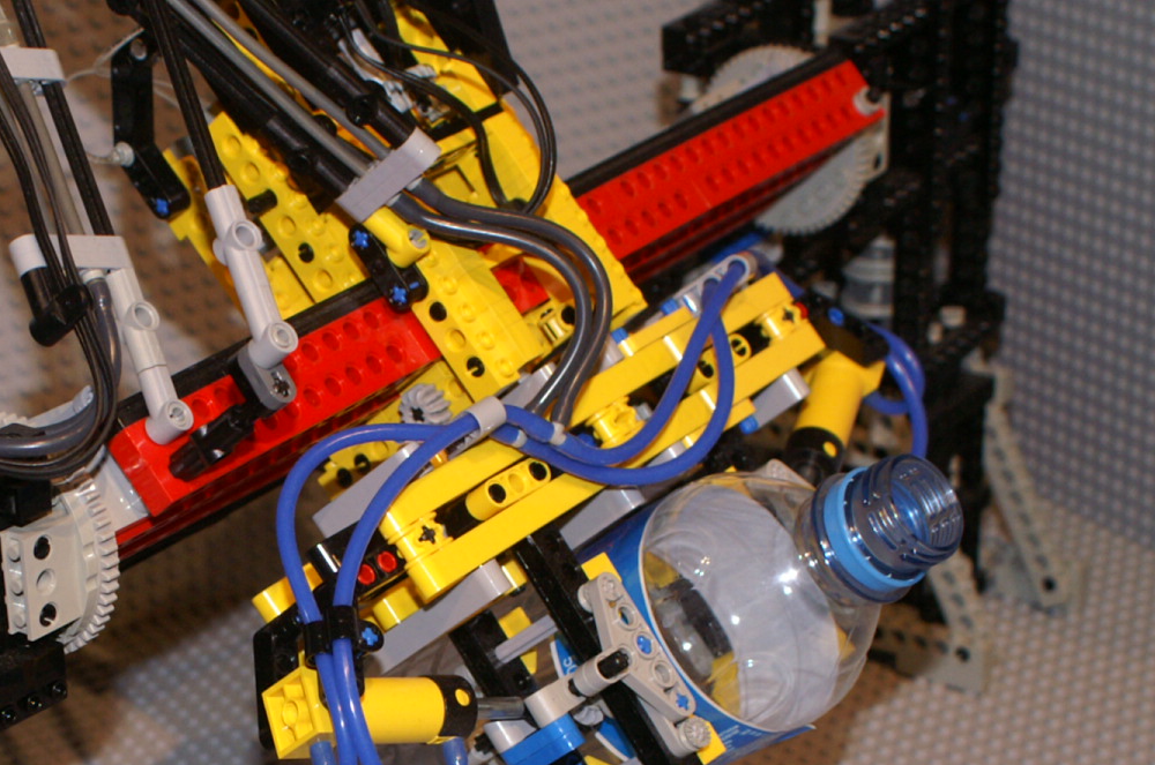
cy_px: 642
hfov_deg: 22.9
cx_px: 277
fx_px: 2818
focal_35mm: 88
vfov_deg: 15.3
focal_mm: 26
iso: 400
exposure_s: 1/60
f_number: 4.5
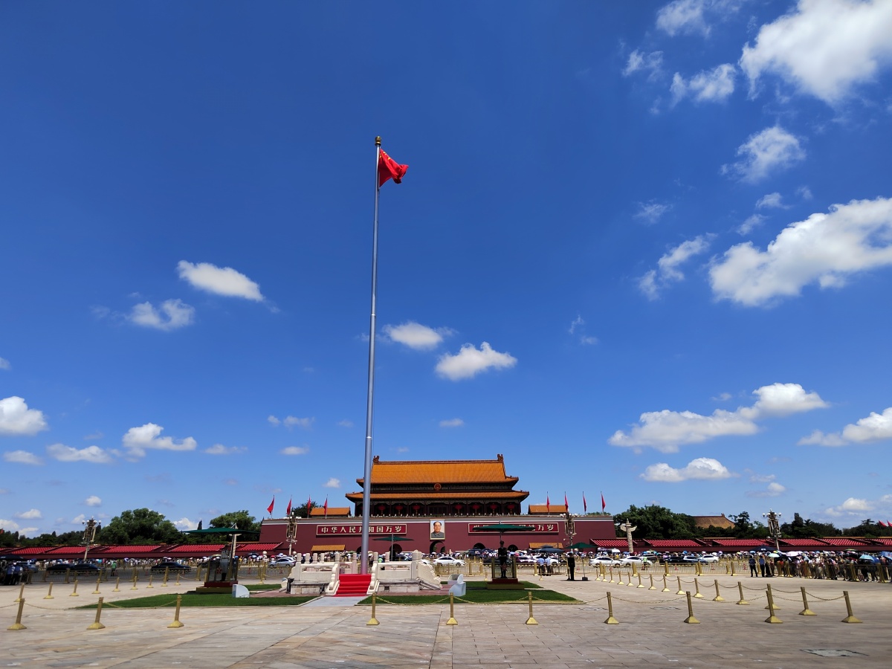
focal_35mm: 23
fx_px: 593
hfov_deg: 73.9
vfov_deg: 58.9
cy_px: 334
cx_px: 446
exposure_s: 1/1057
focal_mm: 5.52
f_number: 1.9
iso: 100
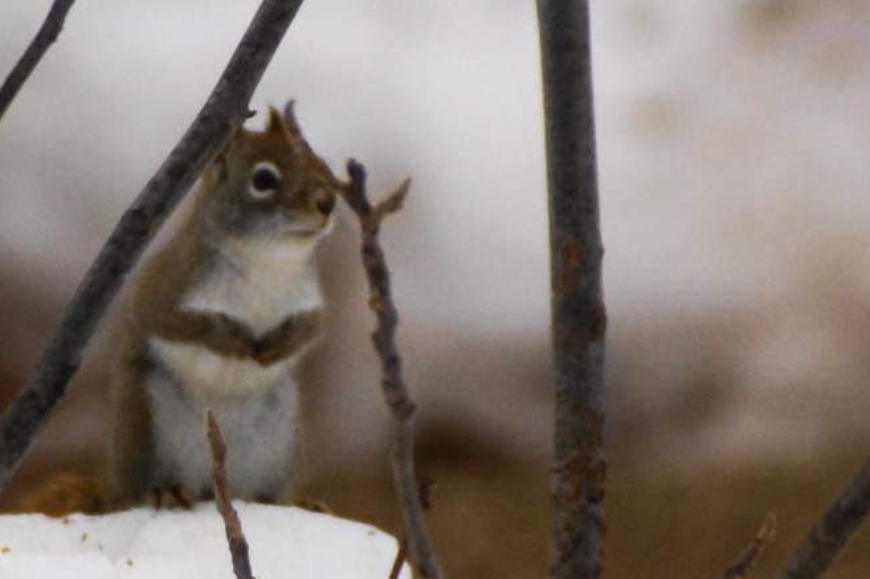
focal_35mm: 571
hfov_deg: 3.6
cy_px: 323
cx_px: 336
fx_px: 13788
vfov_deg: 2.4
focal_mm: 250
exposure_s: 1/400
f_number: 6.3
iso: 400
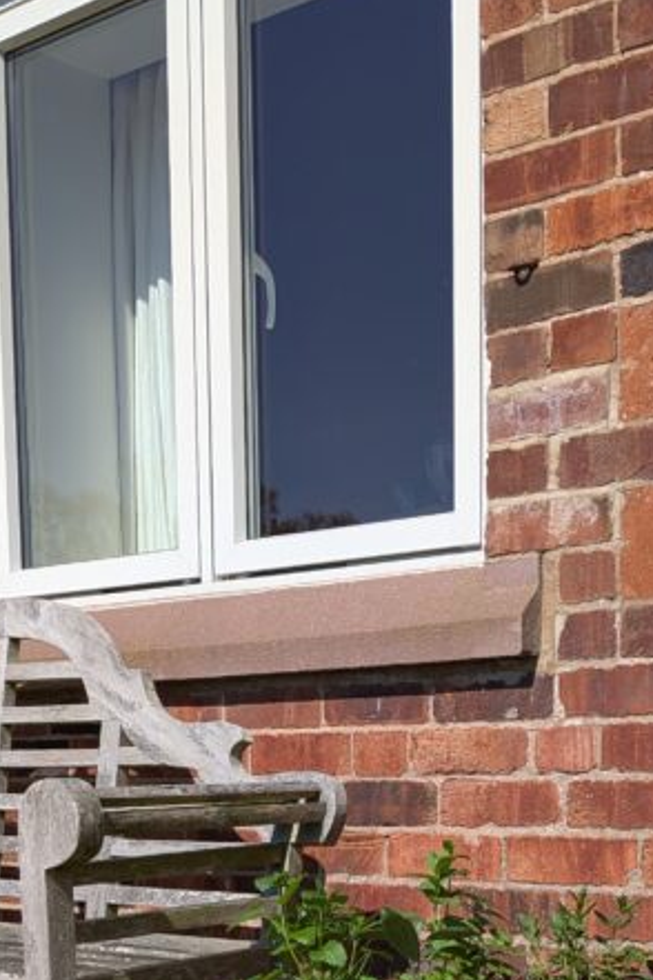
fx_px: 1578
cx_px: 311
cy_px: 940
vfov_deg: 32.2
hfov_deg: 23.4
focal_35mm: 58
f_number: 1.7
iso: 30
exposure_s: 1/2985
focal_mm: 4.53
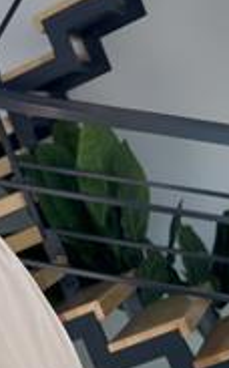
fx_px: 1151
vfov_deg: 17.6
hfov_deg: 11.1
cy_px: 393
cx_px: -50
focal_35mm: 115
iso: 80
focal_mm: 6.86
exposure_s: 1/431
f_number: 1.78
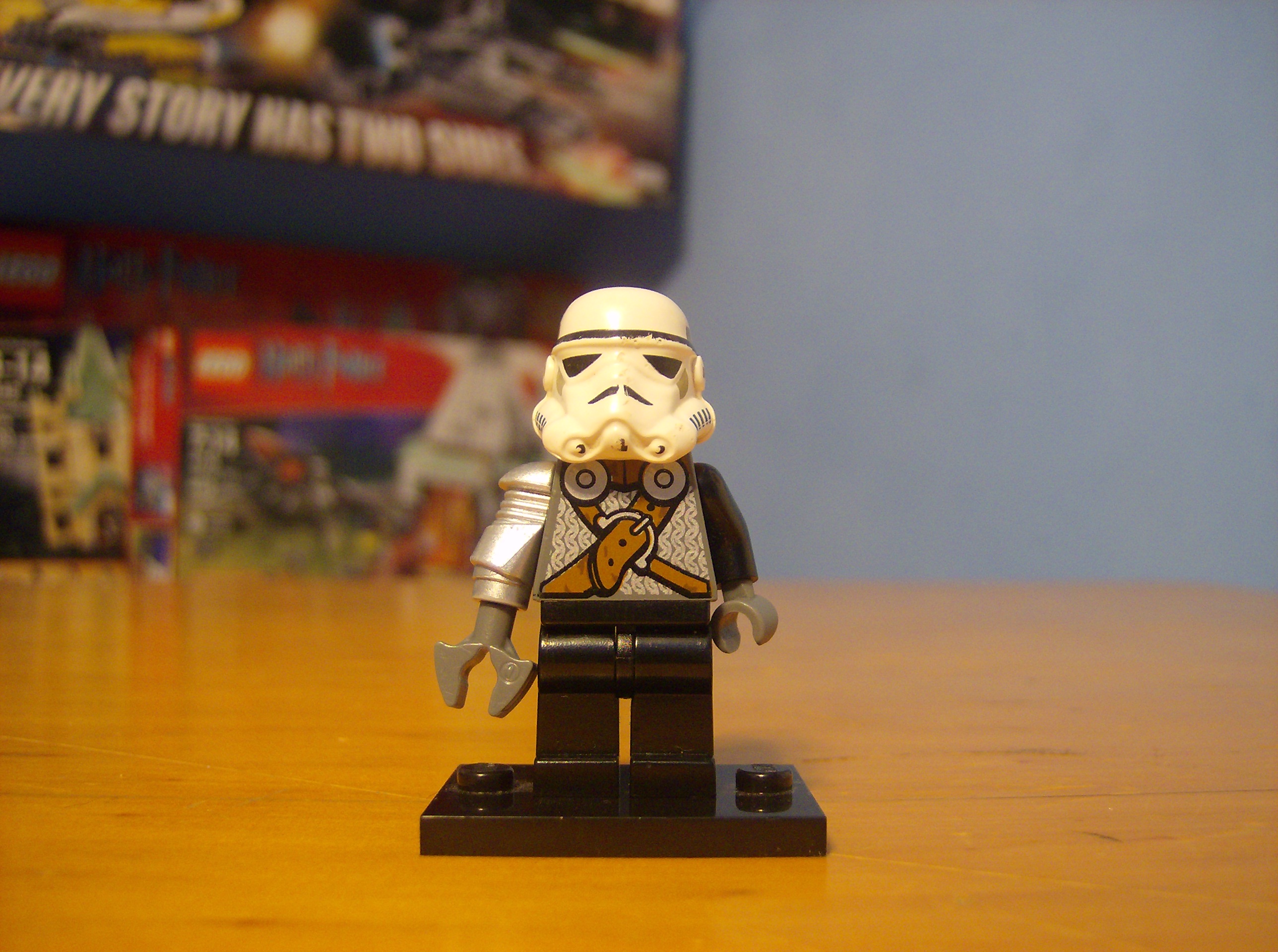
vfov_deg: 39.5
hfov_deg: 51.5
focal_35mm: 36
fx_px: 1326
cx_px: 639
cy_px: 476
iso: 200
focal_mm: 6
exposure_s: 1/5.2
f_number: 2.8
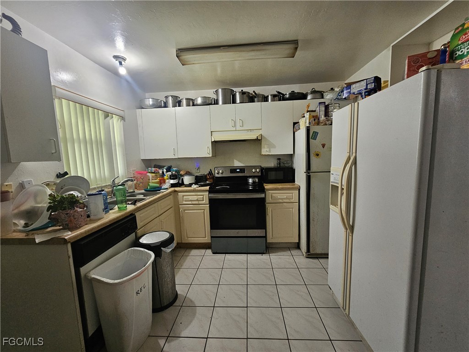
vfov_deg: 89.9
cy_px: 176
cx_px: 234
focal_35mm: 13
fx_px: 176
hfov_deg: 106.2
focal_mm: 2.2
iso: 320
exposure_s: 1/40
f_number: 2.2
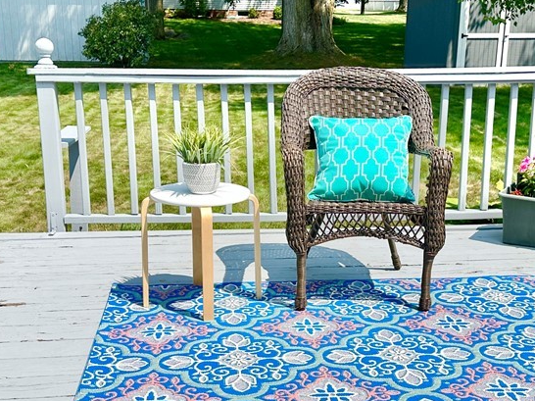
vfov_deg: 32.0
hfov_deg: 42.0
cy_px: 248
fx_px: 695
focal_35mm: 45
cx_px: 302
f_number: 1.78
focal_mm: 6.86
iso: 80
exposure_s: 1/5848
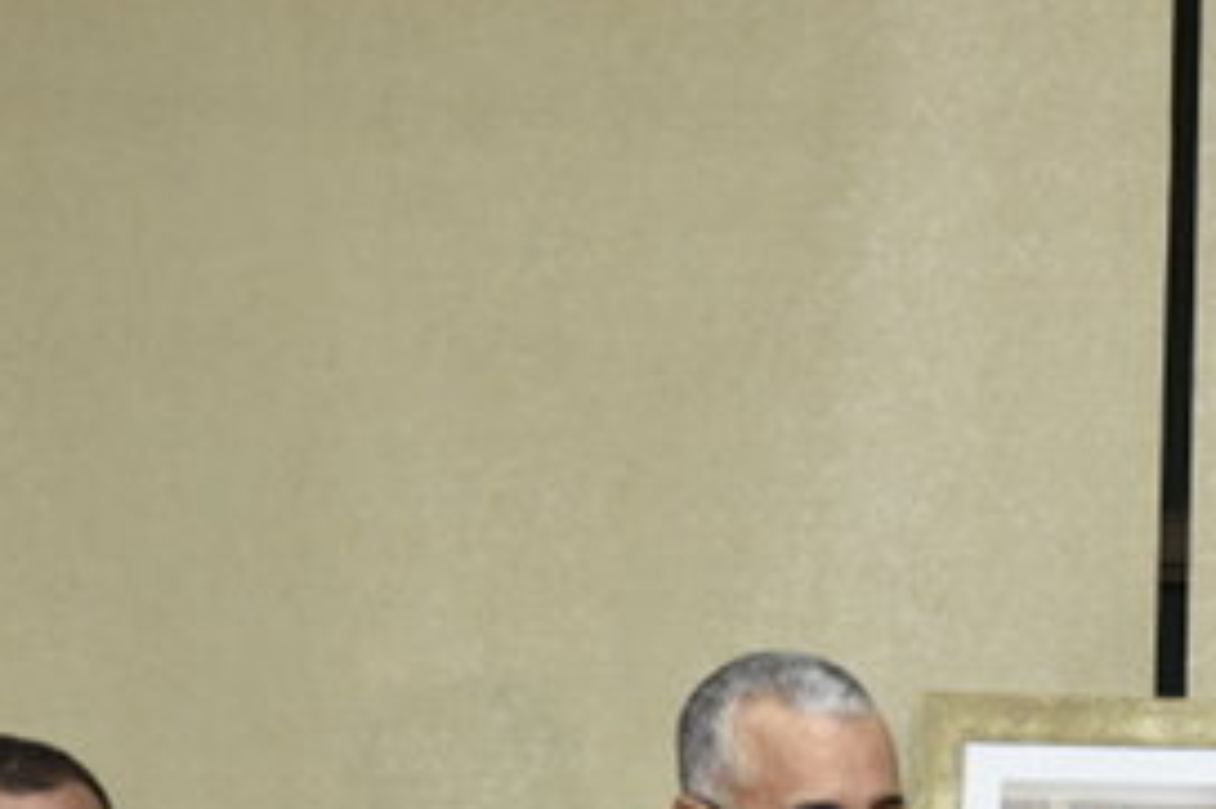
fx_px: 3578
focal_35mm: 106
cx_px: 1413
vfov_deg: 12.5
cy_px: 1068
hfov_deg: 18.4
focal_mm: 36
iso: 2000
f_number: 5
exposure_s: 1/160
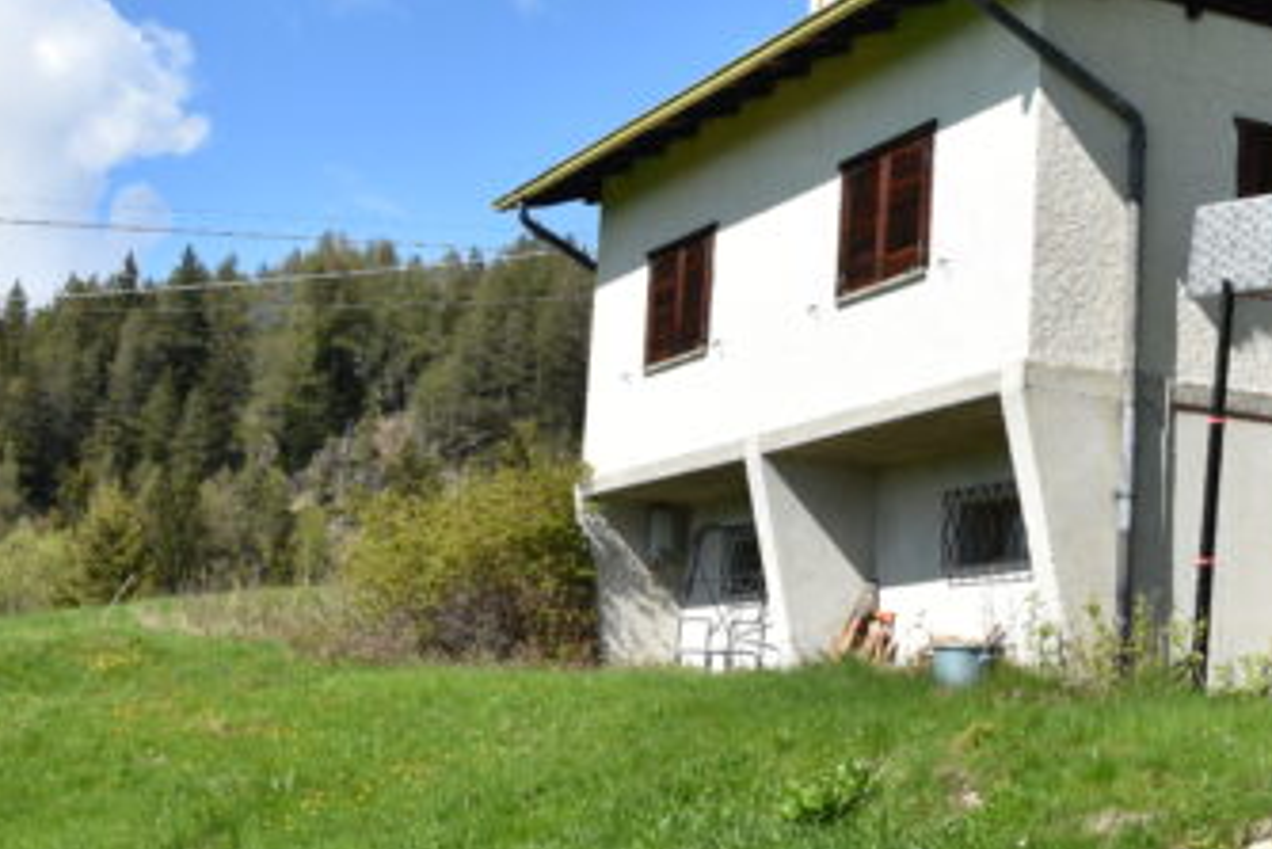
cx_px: 1085
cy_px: 423
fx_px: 2192
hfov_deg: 31.2
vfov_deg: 21.9
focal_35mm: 62
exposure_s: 1/400
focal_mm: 18
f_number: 10
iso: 200
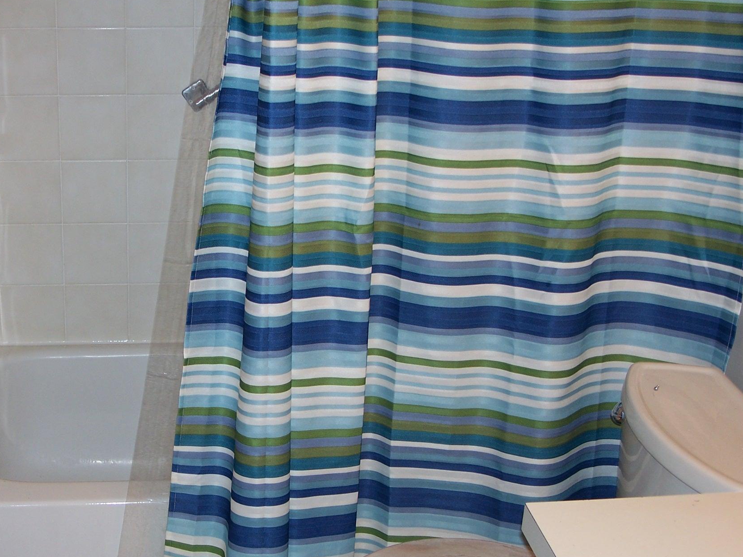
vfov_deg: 25.6
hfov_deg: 33.4
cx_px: 226
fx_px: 1223
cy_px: 337
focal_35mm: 57
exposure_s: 1/60
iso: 80
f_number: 2.8
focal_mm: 7.8
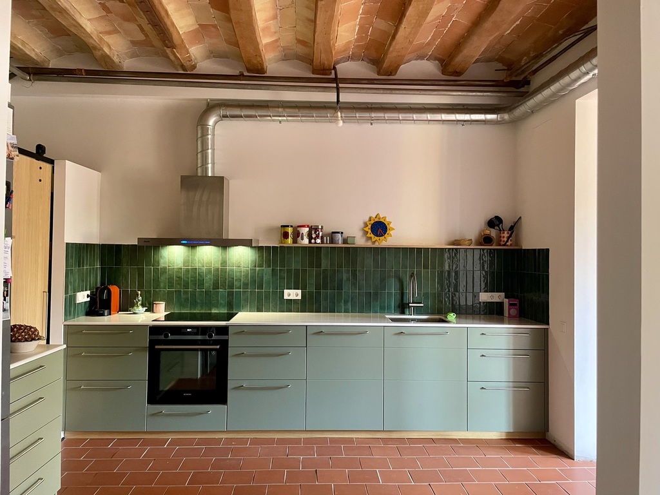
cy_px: 248
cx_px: 330
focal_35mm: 26
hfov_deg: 67.3
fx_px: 496
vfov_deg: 53.1
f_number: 1.6
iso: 500
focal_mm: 4.2
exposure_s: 1/60
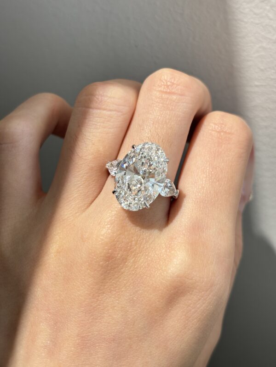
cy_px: 184
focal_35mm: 52
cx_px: 138
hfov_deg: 28.0
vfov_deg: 36.8
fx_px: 553
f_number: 1.6
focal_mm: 5.96
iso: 40
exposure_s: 1/121
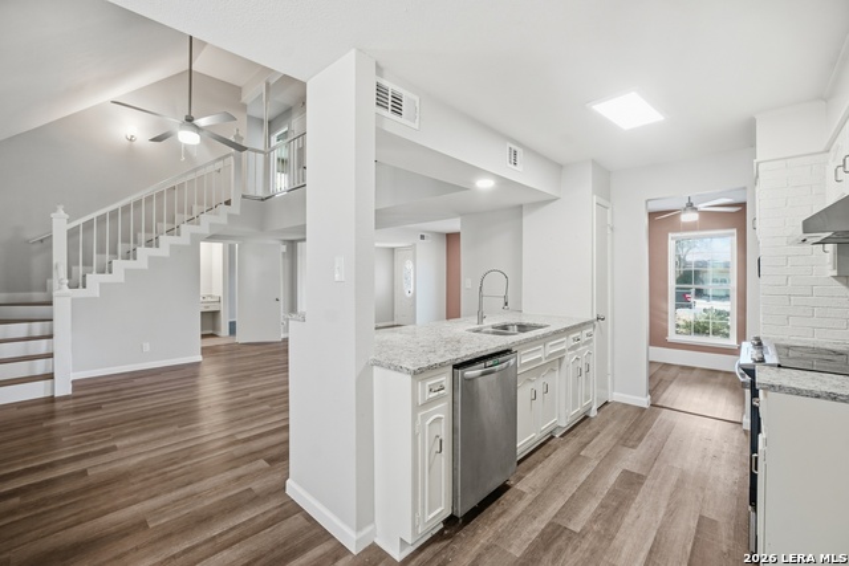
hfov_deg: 108.3
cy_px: 283
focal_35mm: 13
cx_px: 424
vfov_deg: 85.5
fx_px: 307
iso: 250
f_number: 8
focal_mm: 9
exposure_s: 1/25
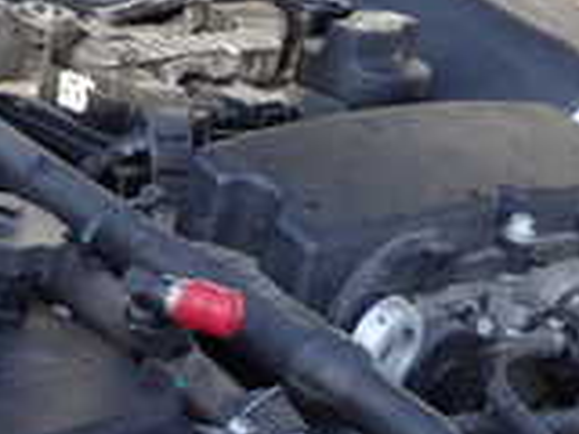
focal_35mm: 154
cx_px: 0
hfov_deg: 12.7
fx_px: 2576
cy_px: 564
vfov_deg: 9.5
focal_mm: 7.31
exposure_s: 1/250
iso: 100
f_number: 2.8
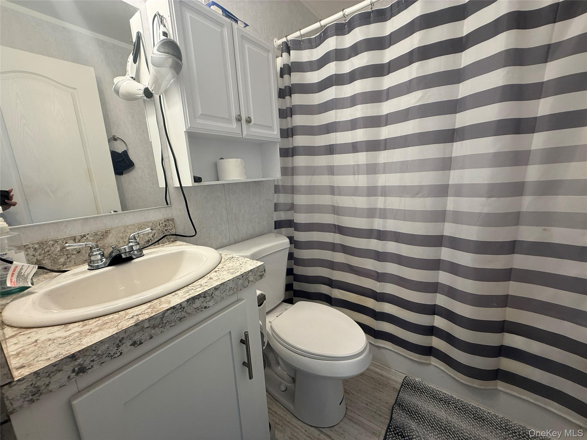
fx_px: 237
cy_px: 220
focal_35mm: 14
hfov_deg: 102.1
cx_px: 294
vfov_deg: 85.7
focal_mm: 2.22
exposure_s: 1/120
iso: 160
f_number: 2.2
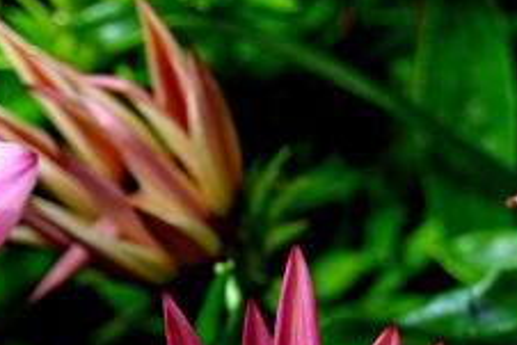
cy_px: 656
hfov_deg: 6.2
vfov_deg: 4.2
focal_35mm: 328
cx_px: -137
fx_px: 4713
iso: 100
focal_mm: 55
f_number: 5.6
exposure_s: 1/320
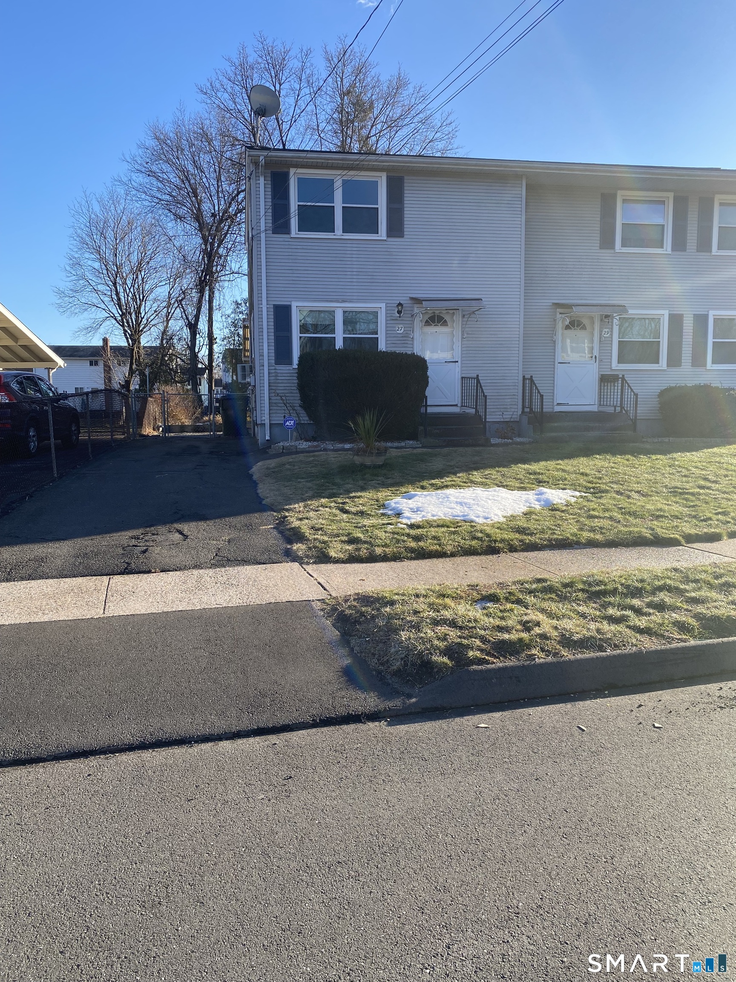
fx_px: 737
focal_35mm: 26
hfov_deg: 53.1
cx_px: 368
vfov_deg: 67.3
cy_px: 491
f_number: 1.8
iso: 32
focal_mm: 4.25
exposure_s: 1/1147
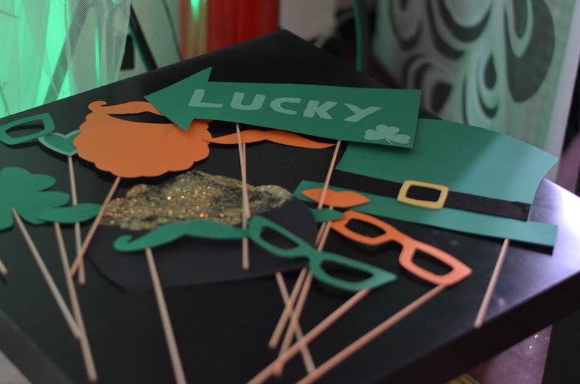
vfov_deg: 18.1
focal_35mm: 75
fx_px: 1206
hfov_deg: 27.0
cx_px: 290
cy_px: 192
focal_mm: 50
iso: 1250
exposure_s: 1/80
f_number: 1.8
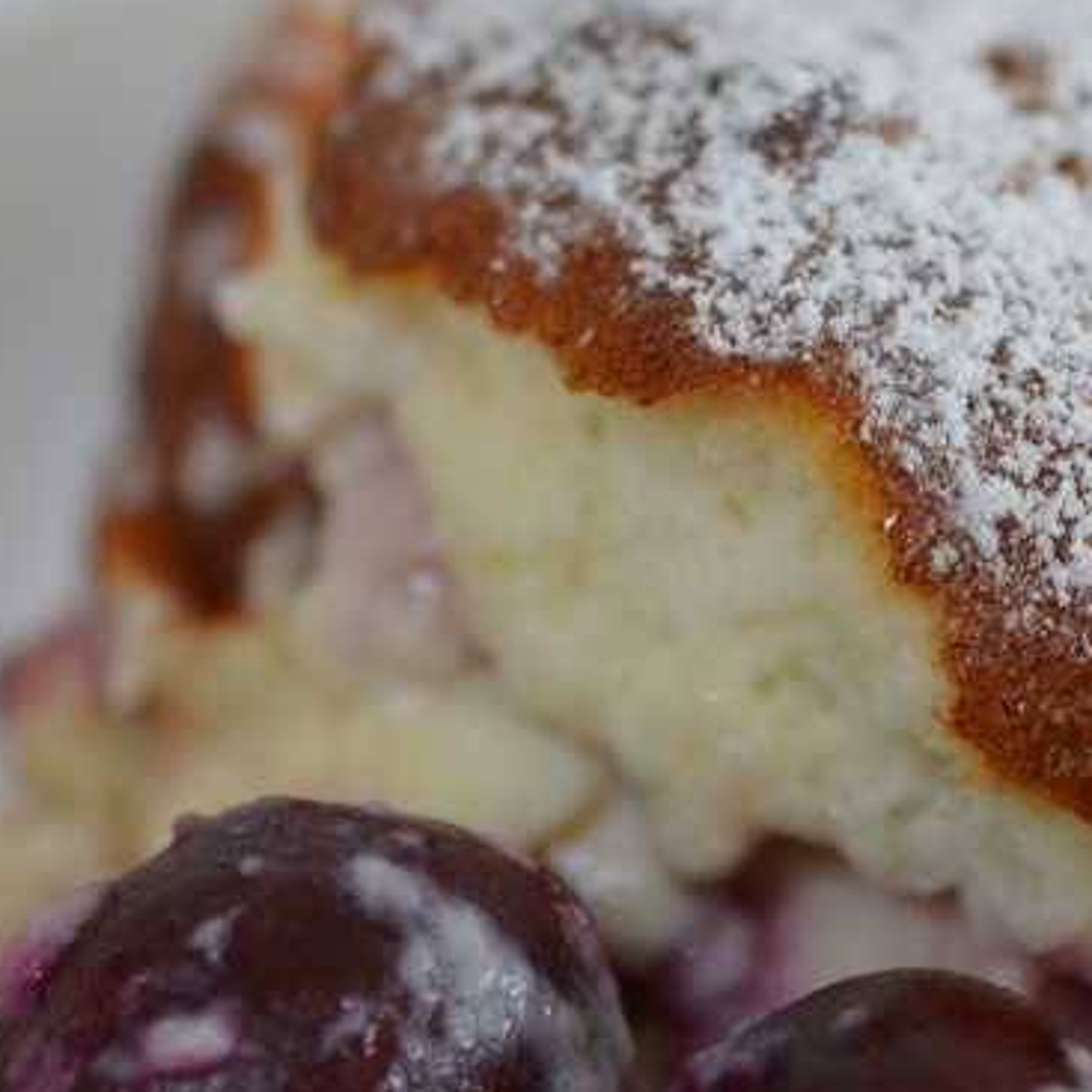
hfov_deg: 12.2
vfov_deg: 12.3
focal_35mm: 142
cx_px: 884
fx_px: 5068
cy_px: 646
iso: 500
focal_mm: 40
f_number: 3
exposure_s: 1/60
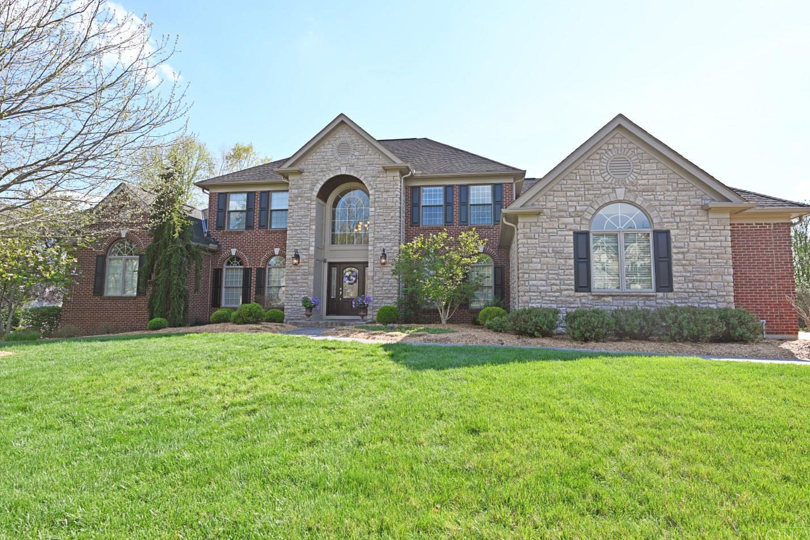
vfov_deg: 64.5
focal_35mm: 19
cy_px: 270
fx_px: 427
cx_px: 426
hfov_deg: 86.8
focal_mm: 18
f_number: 6.3
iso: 100
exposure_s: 1/320
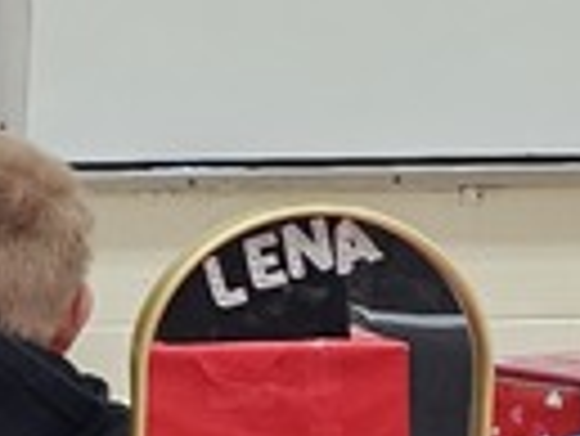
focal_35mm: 183
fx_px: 3069
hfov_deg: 9.8
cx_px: -697
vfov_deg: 8.1
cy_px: 427
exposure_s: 1/120
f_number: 1.7
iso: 400
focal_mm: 6.3
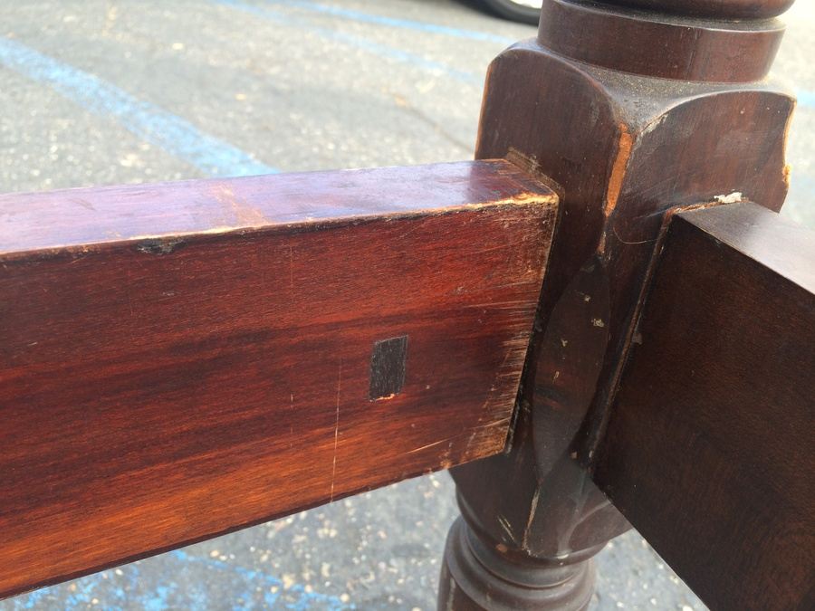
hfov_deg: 60.0
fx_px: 706
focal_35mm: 30
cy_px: 306
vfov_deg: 46.8
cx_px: 408
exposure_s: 1/120
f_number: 2.2
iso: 40
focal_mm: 4.12
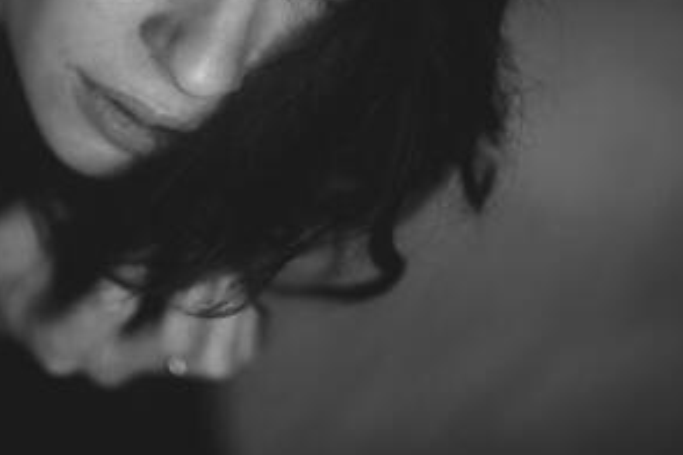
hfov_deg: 20.0
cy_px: 2
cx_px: 235
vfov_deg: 13.2
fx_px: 1935
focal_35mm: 102
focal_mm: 50
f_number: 1.2
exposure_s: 1/250
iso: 160
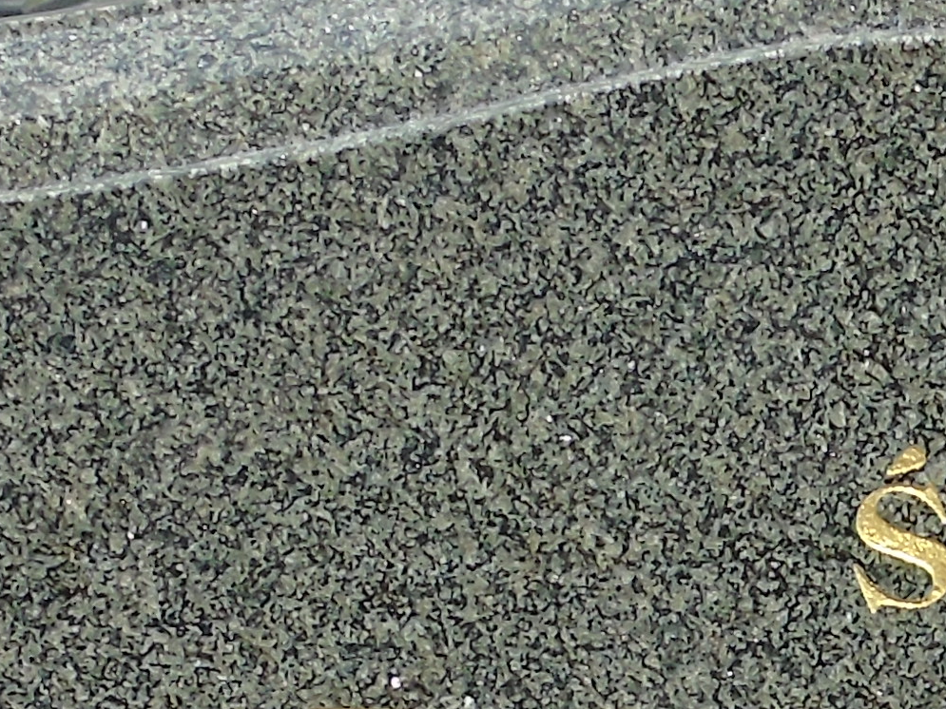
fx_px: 8771
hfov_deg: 6.1
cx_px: 1132
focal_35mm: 321
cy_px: 1255
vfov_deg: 4.6
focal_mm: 11
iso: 80
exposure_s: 1/320
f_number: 4.5
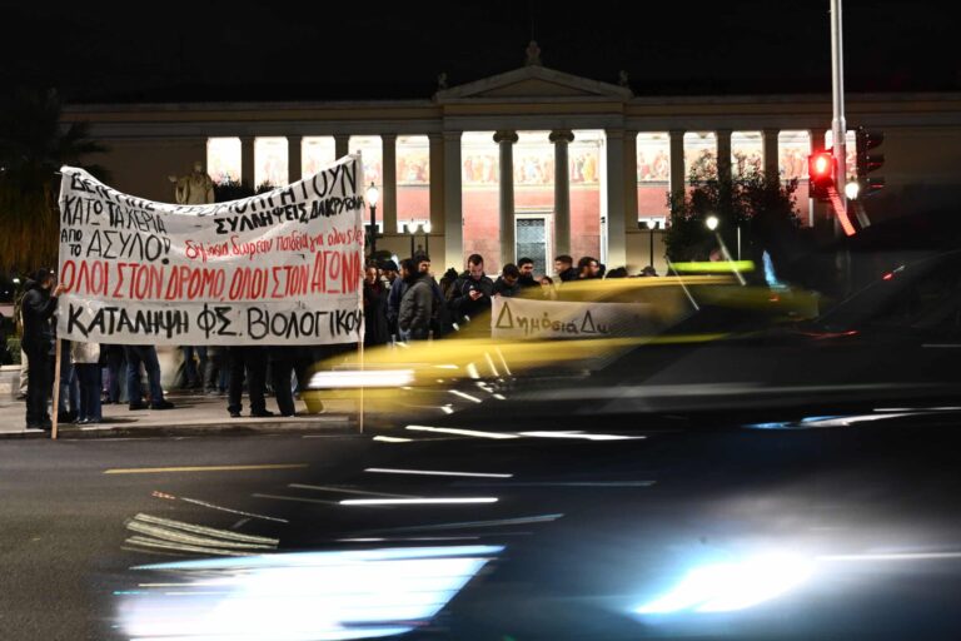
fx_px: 1281
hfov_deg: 41.1
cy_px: 320
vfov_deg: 28.1
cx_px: 480
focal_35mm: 48
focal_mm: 48
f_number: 10
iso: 3200
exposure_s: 1/5
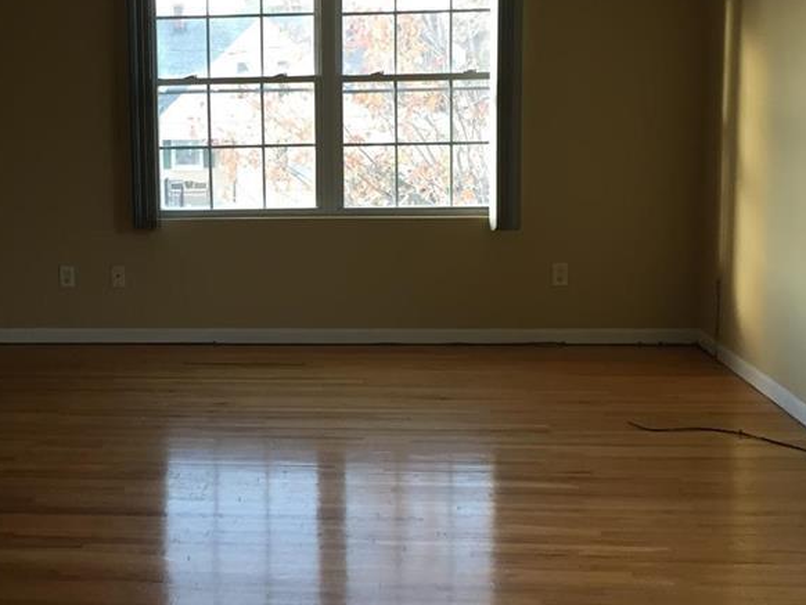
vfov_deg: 28.4
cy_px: 206
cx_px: 213
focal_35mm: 51
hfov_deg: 36.7
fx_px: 1188
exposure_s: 1/30
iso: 32
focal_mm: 4.15
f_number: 2.2
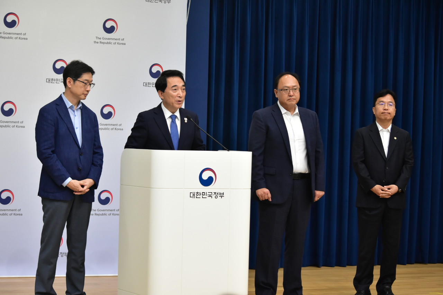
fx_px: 1255
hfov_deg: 20.0
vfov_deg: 13.4
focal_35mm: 102
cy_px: 148
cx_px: 222
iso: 2000
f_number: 4.5
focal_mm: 68
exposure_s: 1/160
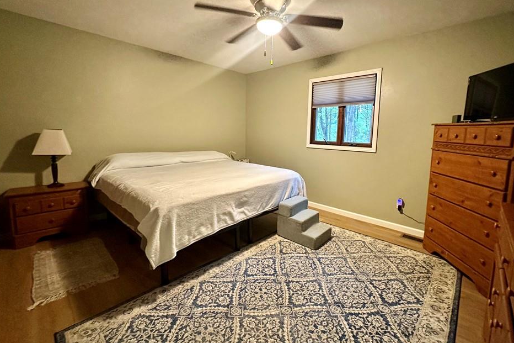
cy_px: 156
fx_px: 228
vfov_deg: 73.6
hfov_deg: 96.6
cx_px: 275
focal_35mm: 16
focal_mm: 2.22
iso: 640
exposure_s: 1/60
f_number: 2.2
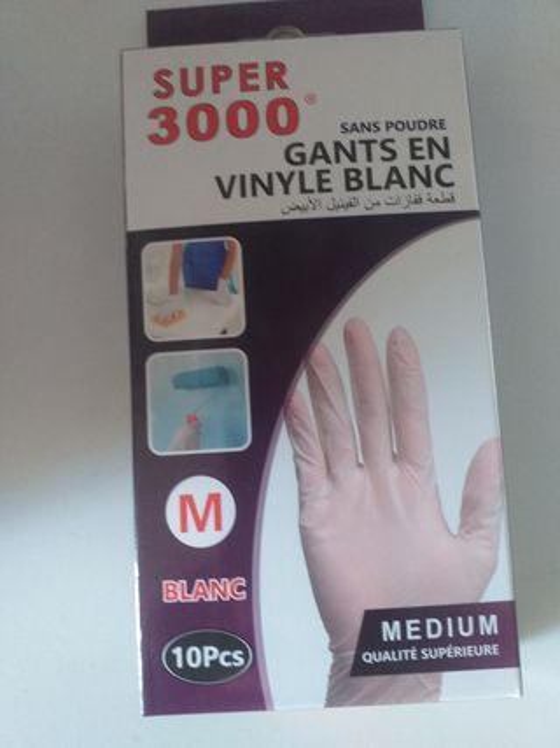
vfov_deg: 65.3
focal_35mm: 27
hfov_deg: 51.3
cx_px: 280
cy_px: 374
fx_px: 583
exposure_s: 1/25
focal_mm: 3.6
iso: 250
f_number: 1.9
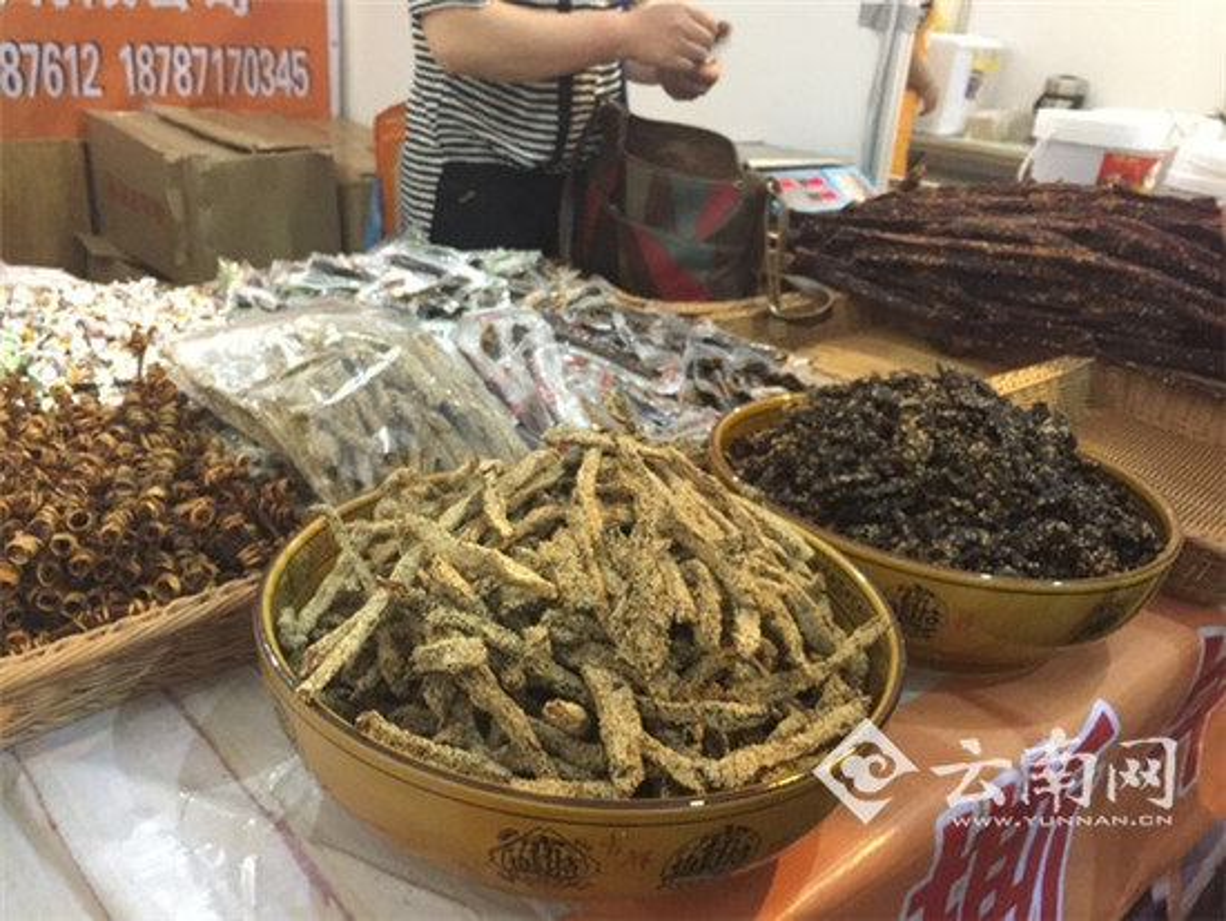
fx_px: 1028
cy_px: 460
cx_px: 613
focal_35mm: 29
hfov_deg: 61.6
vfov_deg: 48.3
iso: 400
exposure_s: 1/17
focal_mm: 4.15
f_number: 2.2
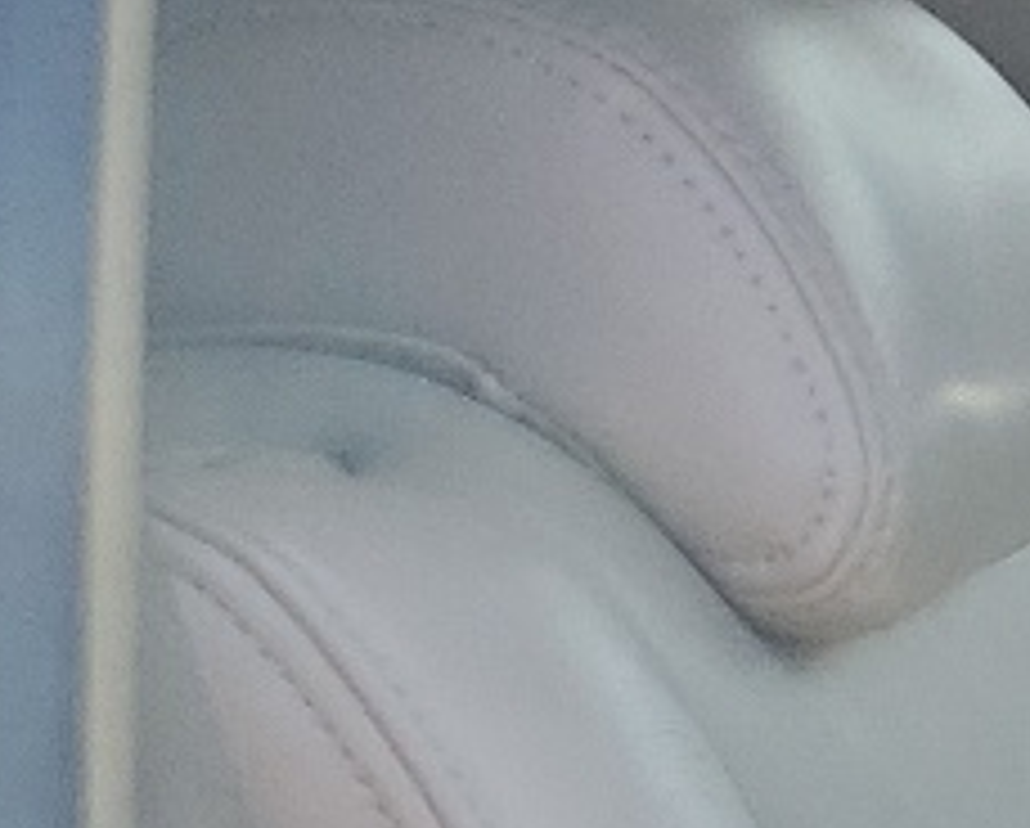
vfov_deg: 8.3
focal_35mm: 177
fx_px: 5405
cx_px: 3387
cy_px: 1683
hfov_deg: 8.5
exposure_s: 1/370
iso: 50
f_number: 1.5
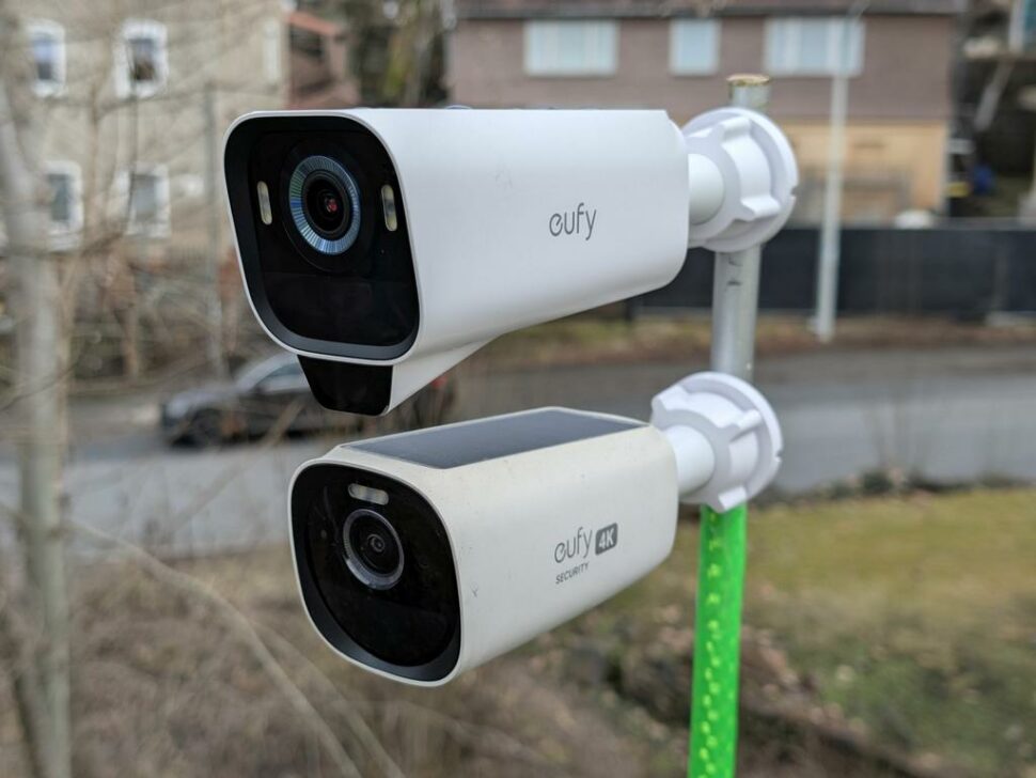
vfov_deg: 56.8
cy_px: 389
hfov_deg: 71.6
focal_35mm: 24
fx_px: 718
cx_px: 518
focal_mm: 6.9
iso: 20
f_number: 1.68
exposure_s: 1/174
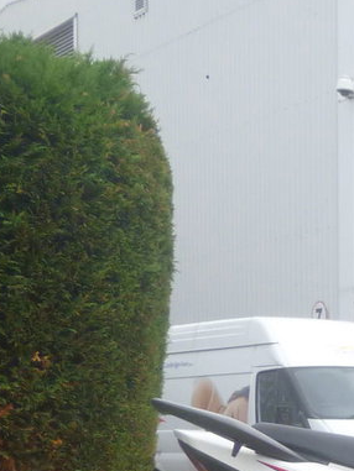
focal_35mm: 105
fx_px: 1431
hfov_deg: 11.8
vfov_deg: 17.6
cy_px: 608
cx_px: 813
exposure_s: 1/125
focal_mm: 4.5
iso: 100
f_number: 3.1
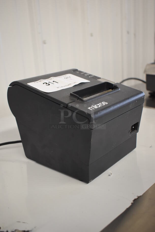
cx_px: 78
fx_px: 242
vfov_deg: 51.3
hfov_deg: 35.5
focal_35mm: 38
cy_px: 116
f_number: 4
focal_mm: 25
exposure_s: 1/125
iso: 1400
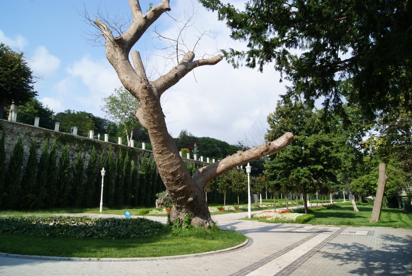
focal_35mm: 27
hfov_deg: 67.3
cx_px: 206
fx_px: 309
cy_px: 138
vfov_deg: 48.1
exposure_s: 1/125
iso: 100
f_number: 10
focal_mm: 18
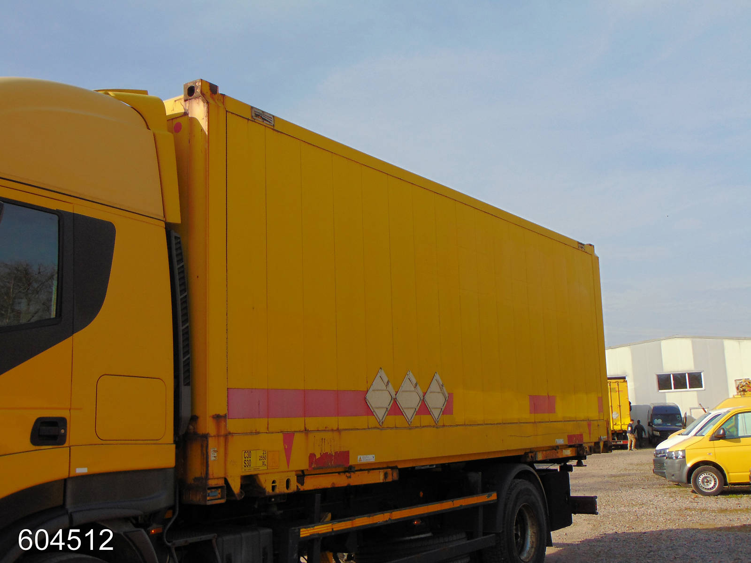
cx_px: 376
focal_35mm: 42
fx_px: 911
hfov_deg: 44.8
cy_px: 282
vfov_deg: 34.3
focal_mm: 7.6
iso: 80
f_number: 3.3
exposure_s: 1/800
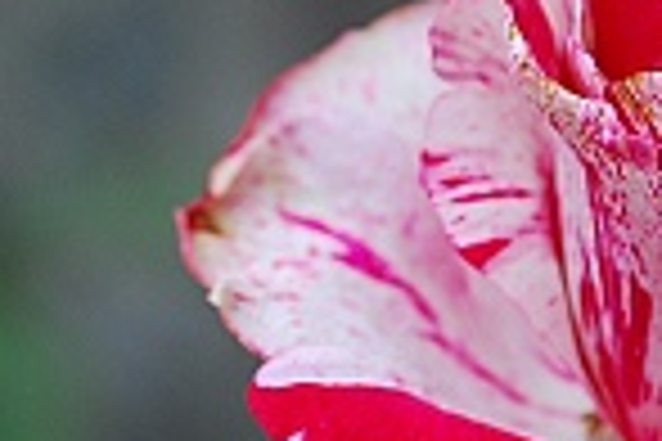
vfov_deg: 4.0
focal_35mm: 342
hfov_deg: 6.0
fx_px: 6289
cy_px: 169
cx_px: 194
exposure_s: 1/60
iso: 200
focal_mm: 56
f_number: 5
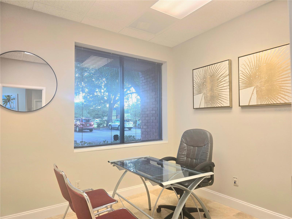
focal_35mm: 23
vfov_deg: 58.9
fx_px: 194
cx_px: 146
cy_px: 110
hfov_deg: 73.9
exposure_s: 1/120
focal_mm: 6.3
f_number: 1.7
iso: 50
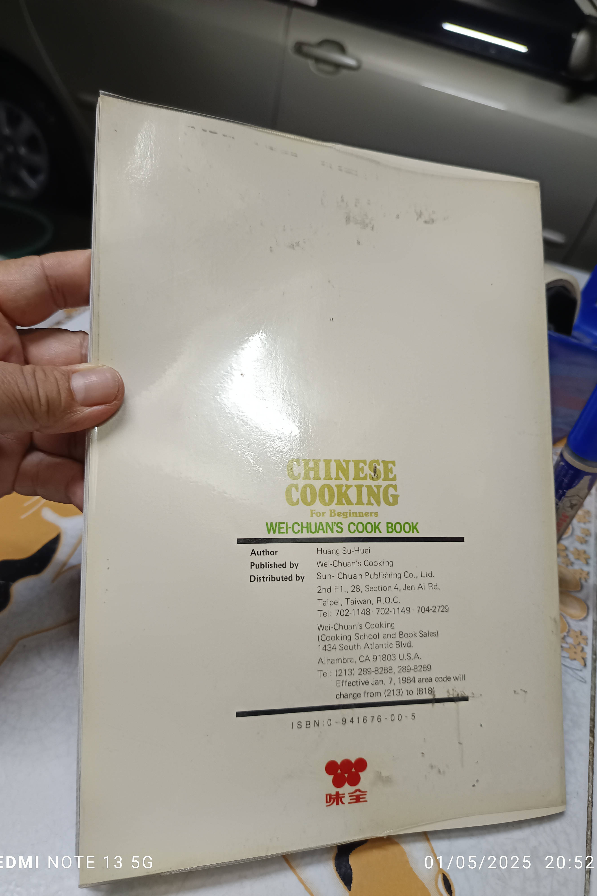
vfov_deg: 71.5
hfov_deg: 51.3
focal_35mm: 25
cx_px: 288
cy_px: 448
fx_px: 622
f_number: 1.7
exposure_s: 1/33.3
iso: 989
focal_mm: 5.31
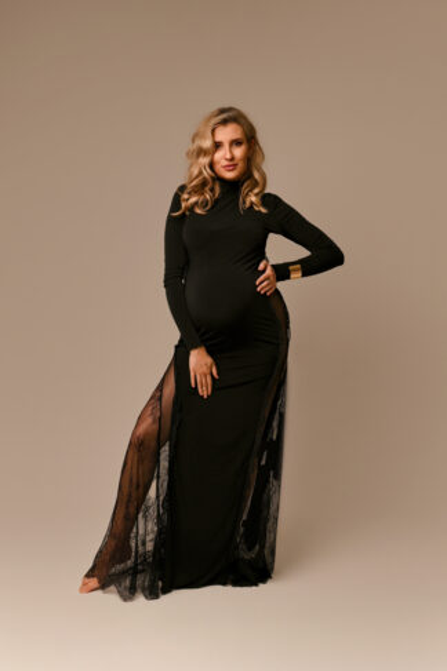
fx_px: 653
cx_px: 224
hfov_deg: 37.8
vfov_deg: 54.5
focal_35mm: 35
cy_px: 336
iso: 125
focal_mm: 35
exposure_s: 1/125
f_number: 8
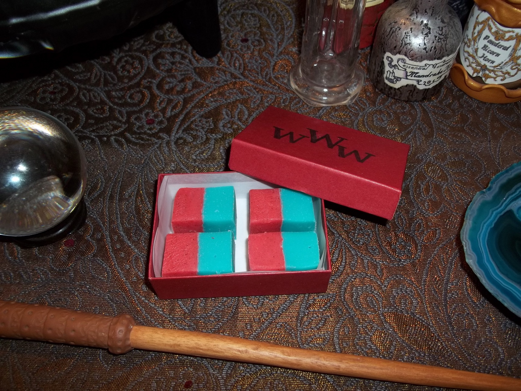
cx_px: 260
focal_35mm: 32
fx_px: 482
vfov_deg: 44.2
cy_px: 196
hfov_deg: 56.8
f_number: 2.9
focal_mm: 5.7
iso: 64
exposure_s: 1/30
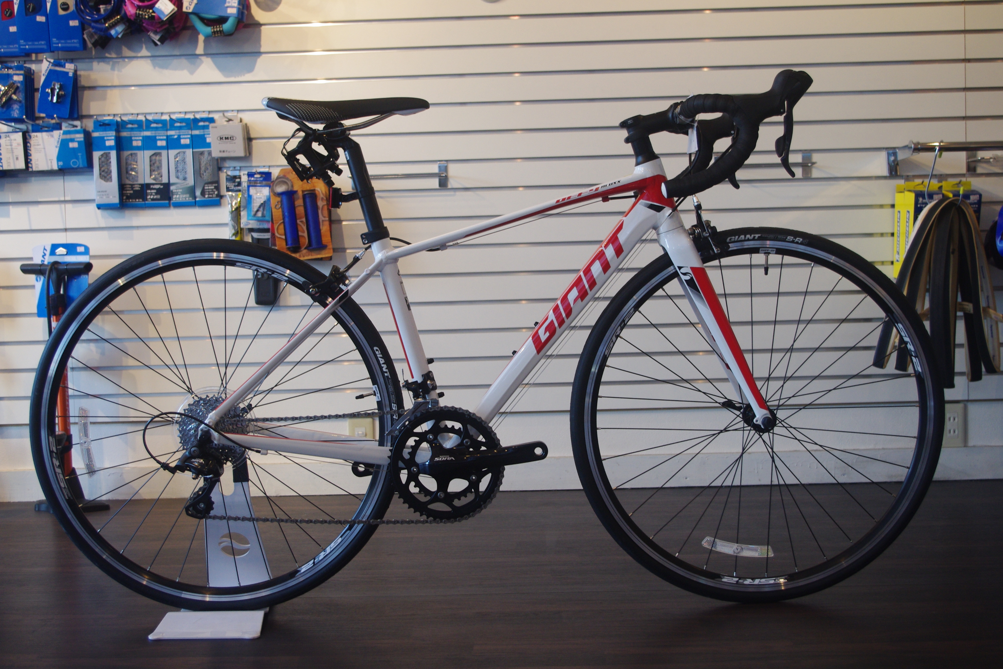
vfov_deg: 31.9
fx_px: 1170
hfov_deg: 46.4
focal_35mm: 42
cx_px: 502
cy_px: 334
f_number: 4
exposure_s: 1/60
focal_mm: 28.13
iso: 800
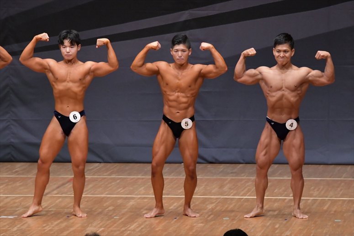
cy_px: 118
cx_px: 177
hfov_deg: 8.1
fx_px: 2506
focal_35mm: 255
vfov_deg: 5.4
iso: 6400
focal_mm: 170
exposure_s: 1/400
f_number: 5.6
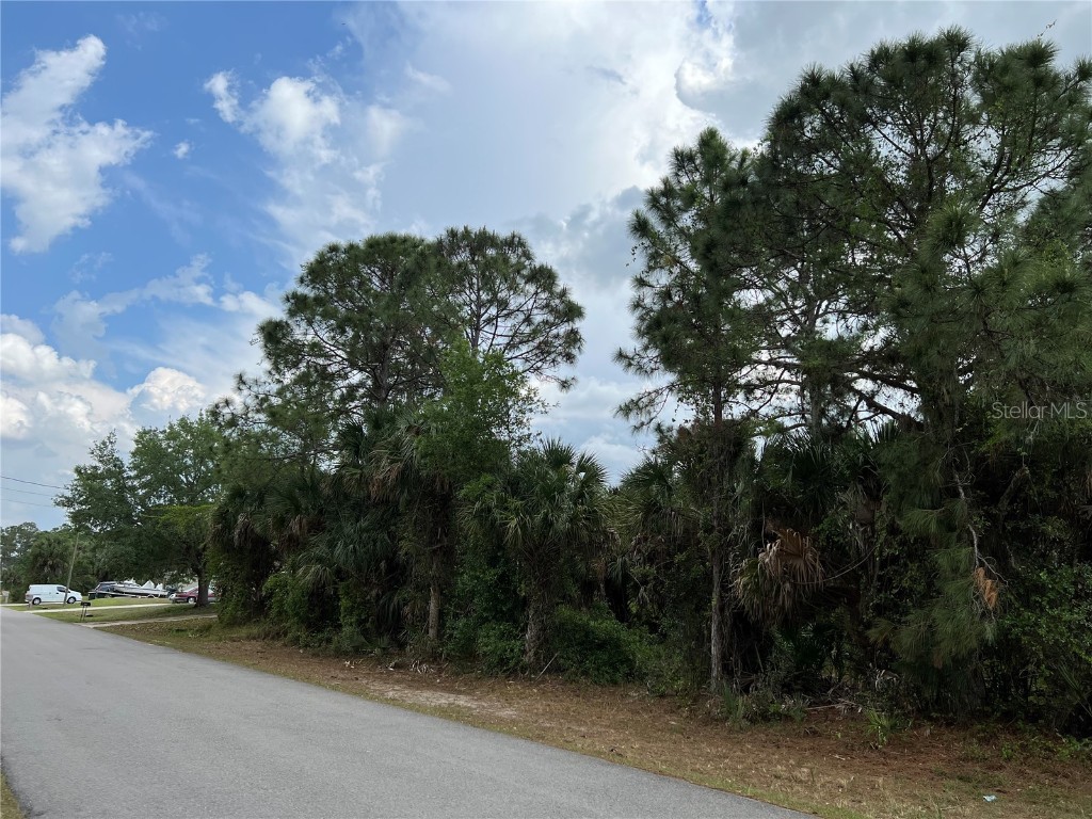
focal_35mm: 26
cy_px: 410
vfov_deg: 53.1
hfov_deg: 67.3
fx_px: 820
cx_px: 546
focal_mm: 5.7
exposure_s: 1/4444
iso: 50
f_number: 1.5
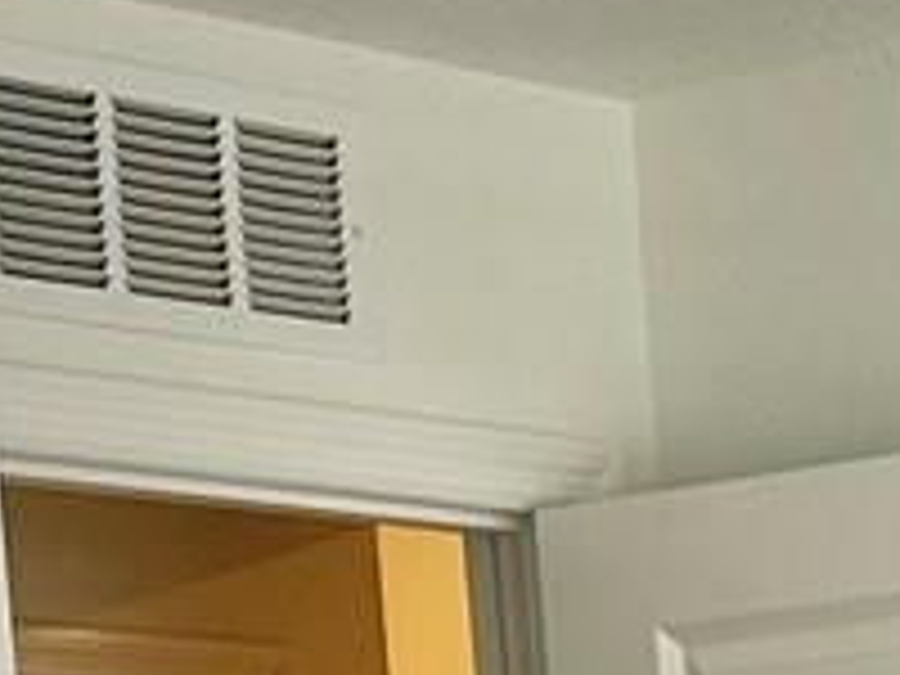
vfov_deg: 7.1
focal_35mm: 192
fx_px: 4992
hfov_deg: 9.9
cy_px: 1840
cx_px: 1467
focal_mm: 6.86
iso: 64
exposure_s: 1/149
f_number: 1.78
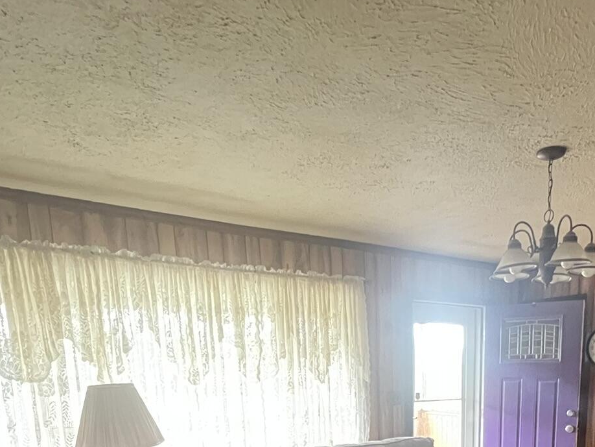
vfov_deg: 40.2
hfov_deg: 59.8
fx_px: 499
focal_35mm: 29
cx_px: 411
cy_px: 479
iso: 1600
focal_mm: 1.57
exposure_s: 1/30
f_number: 1.8
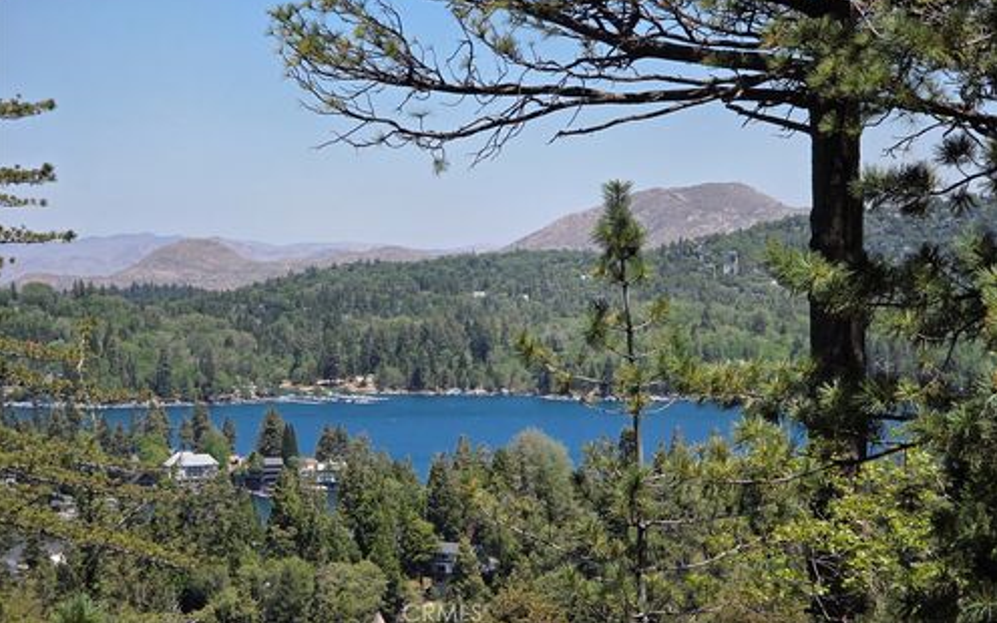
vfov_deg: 10.6
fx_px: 3342
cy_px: 250
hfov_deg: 17.0
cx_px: 496
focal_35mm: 123
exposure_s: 1/1571
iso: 64
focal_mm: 18.6
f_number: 3.4
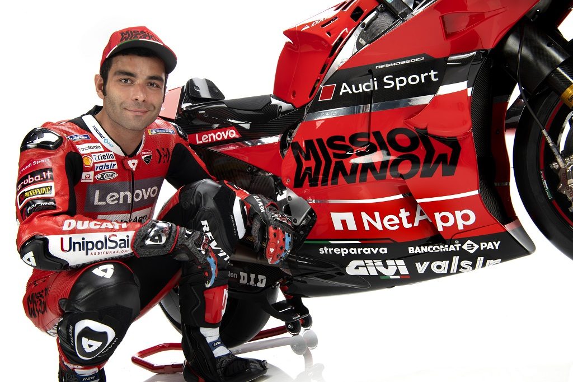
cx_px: 286
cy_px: 191
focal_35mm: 35
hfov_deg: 54.4
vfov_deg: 37.8
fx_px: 557
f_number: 13
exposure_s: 1/160
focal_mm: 35
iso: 31
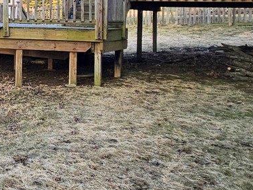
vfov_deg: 27.7
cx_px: -165
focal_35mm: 50
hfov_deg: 24.5
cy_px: 9
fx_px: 366
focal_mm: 2.2
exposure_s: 1/393
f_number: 2.2
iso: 50
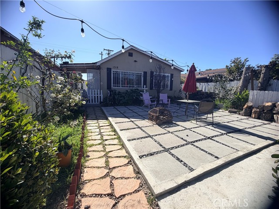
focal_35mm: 14
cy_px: 104
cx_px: 140
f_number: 2.2
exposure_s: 1/820
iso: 20
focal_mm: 2.22
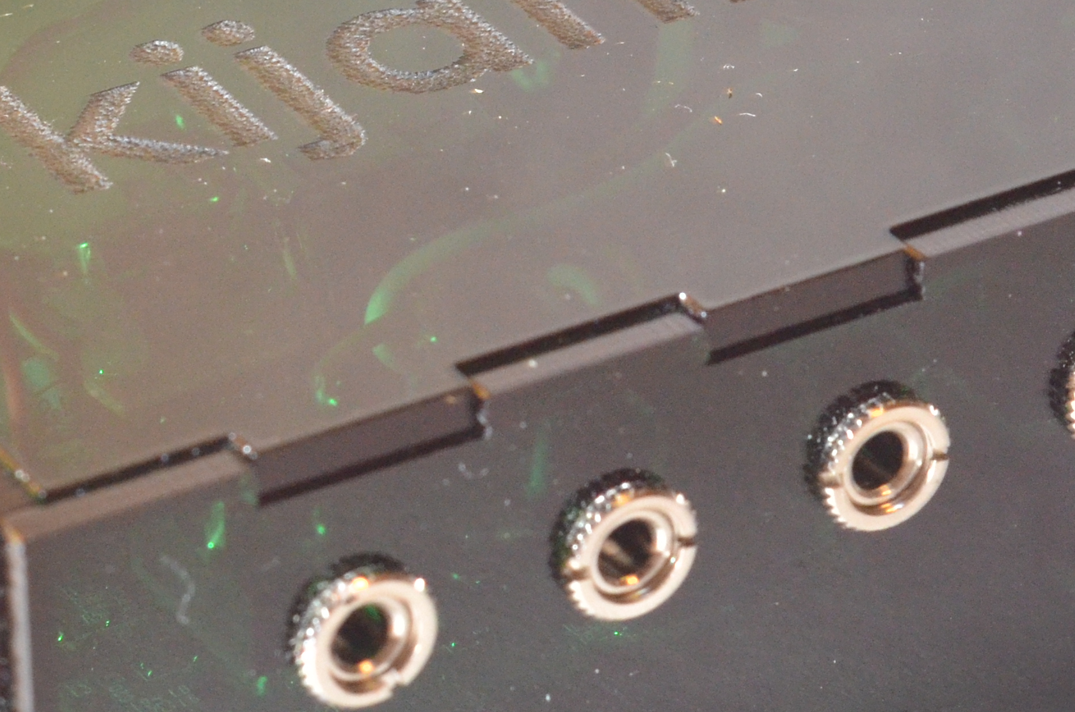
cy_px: 116
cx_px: 1091
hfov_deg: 9.3
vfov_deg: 6.2
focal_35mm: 220
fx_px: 6556
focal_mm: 50
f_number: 8
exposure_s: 1/60
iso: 1800
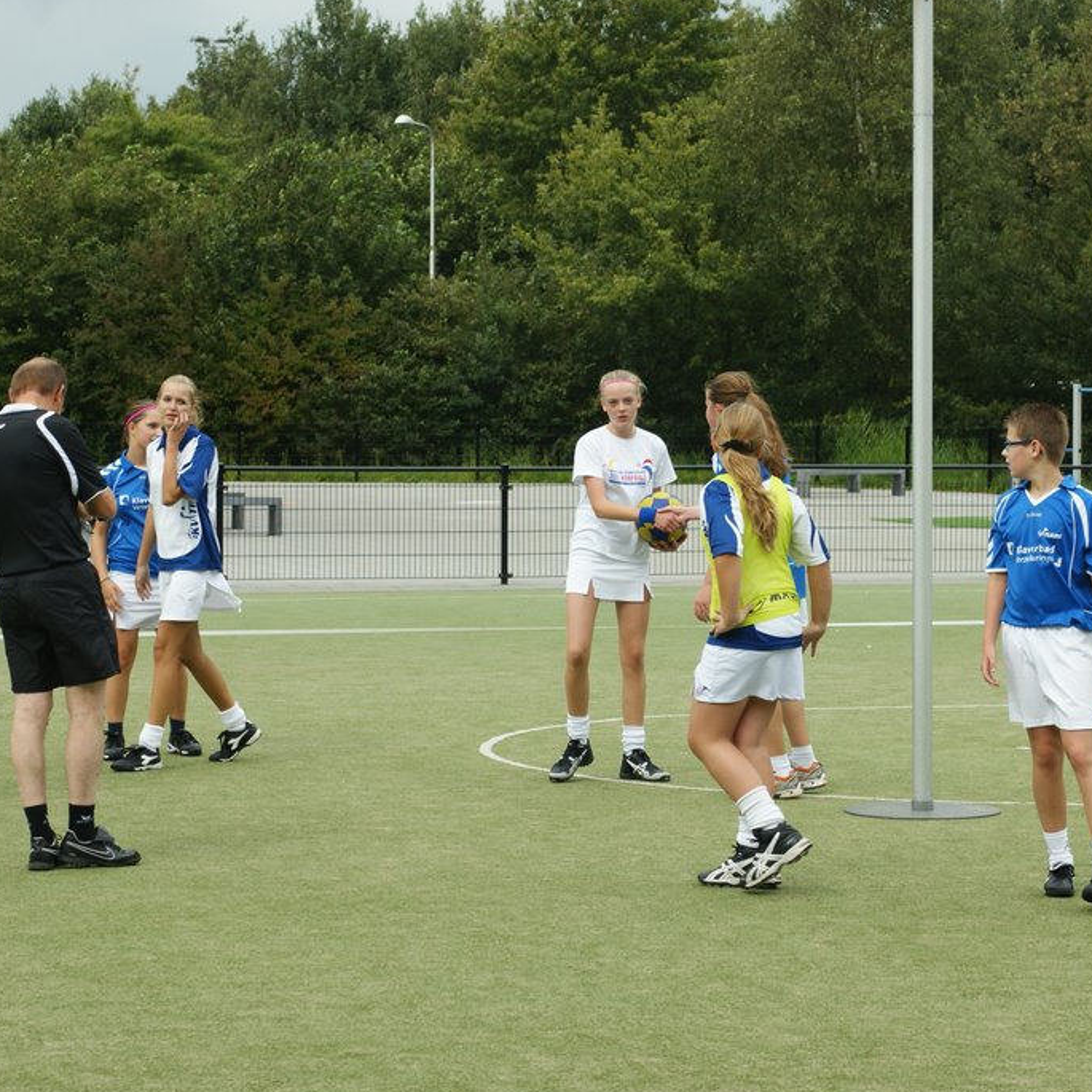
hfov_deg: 14.2
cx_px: 591
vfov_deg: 14.2
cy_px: 476
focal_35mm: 123
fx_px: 4381
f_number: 6.3
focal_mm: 55
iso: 200
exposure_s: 1/400
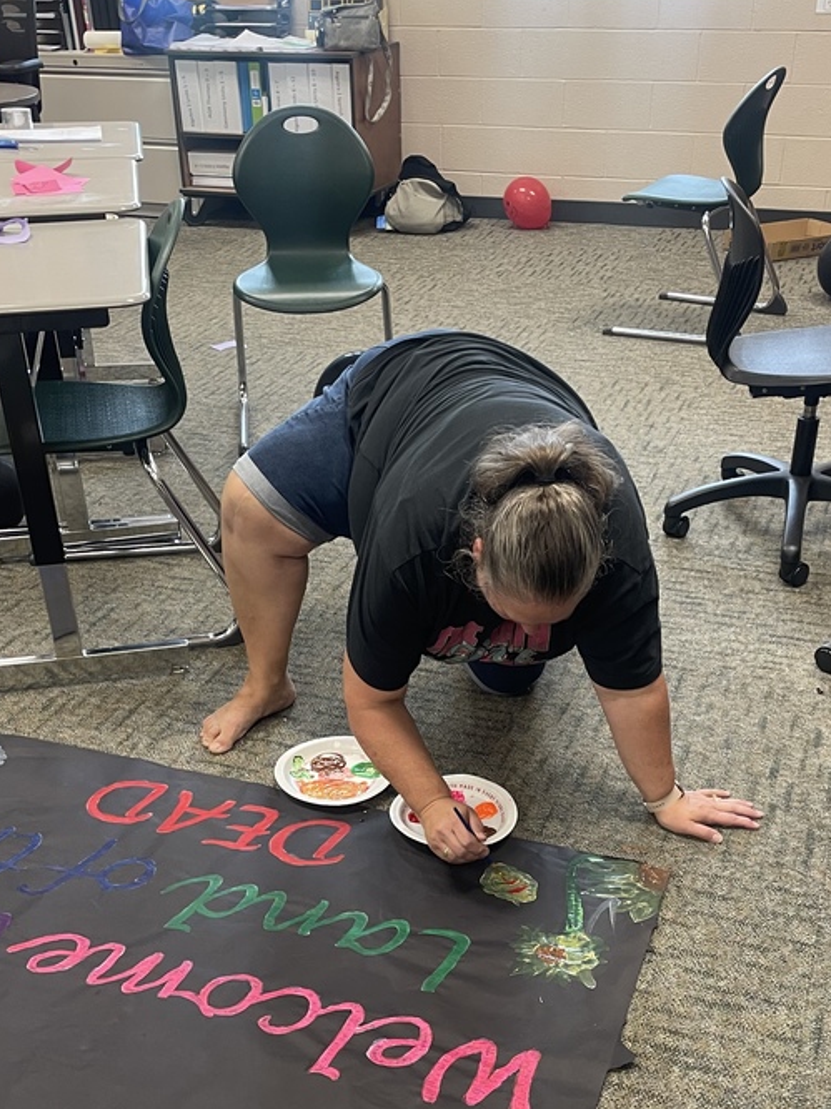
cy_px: 754
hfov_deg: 35.9
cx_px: 435
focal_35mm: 40
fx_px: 1281
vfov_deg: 46.0
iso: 100
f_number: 1.6
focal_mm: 4.2
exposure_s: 1/60
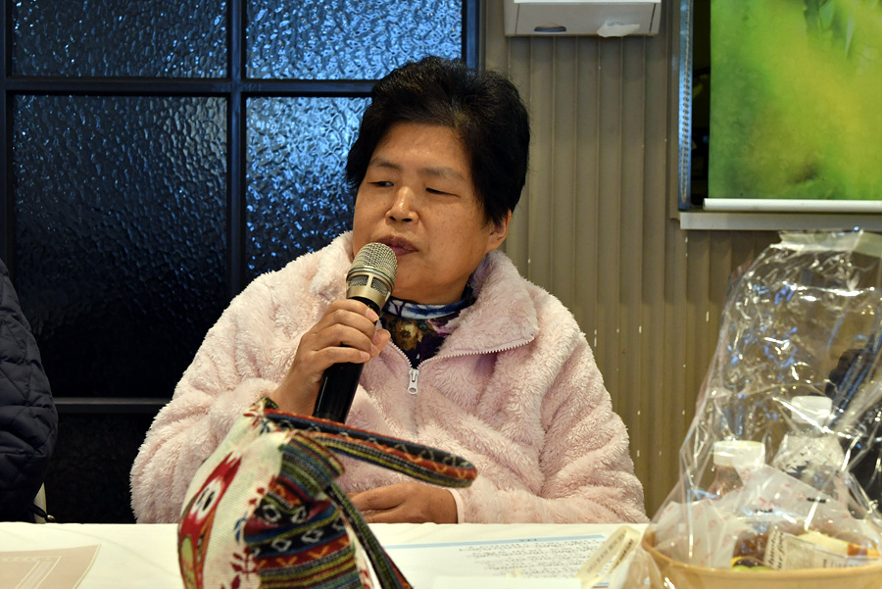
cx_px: 441
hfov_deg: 24.2
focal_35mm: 84
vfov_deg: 16.3
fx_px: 2059
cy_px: 294
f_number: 5.6
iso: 640
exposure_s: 1/50
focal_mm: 42
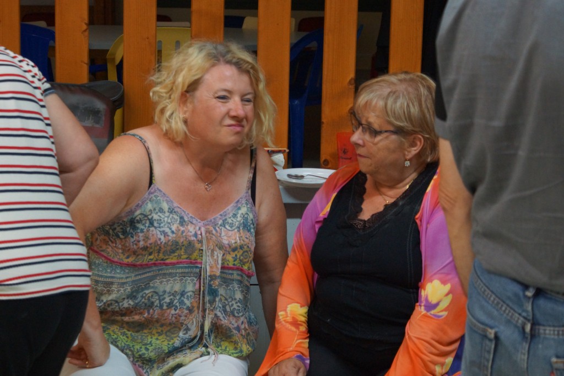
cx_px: 282
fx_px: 1409
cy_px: 188
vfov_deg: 15.2
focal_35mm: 90
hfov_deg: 22.6
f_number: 5.6
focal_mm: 60
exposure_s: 1/50
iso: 1600
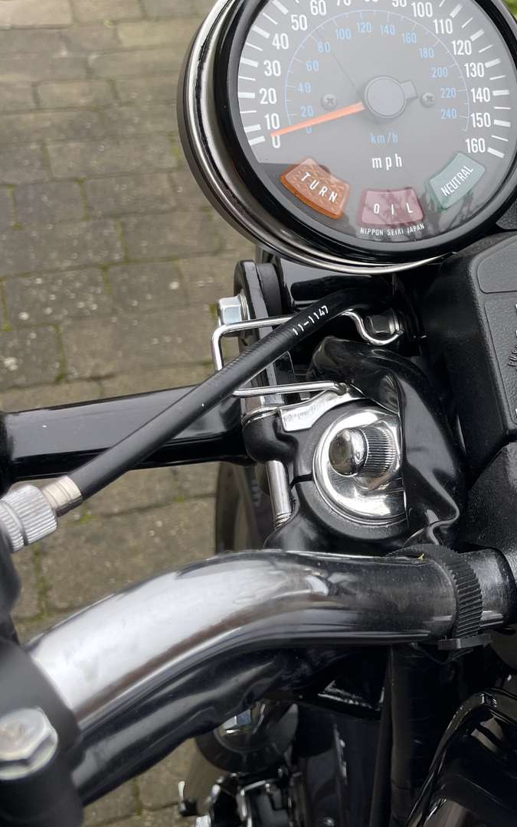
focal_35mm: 51
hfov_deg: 22.6
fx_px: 1151
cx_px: 674
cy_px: 317
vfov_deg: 39.4
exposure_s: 1/134
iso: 32
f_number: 1.6
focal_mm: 4.2
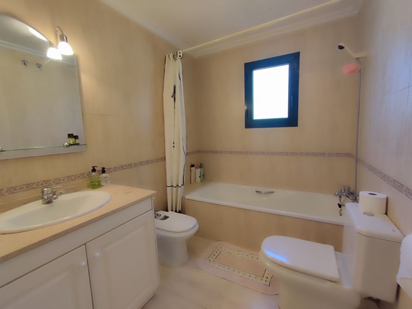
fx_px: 190
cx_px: 206
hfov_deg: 94.5
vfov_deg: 78.1
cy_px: 154
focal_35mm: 16
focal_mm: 1.65
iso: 75
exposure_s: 1/50
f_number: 2.2
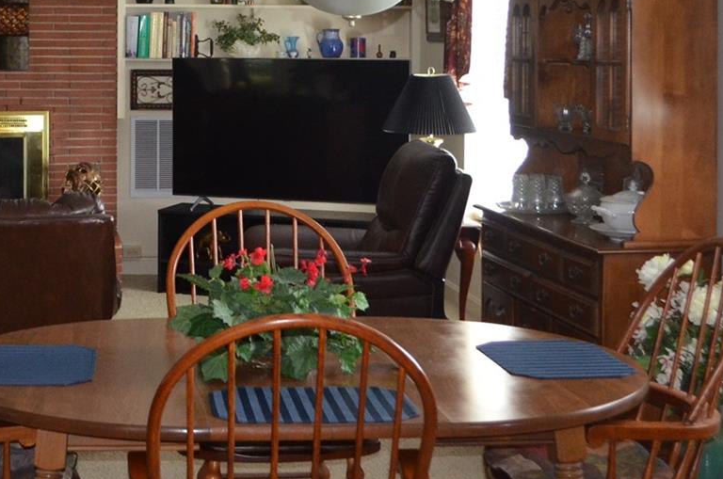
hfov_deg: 27.3
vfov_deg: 18.5
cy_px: 27
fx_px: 1443
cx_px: 101
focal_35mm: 72
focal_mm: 18
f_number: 3.5
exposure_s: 1/60
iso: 1100
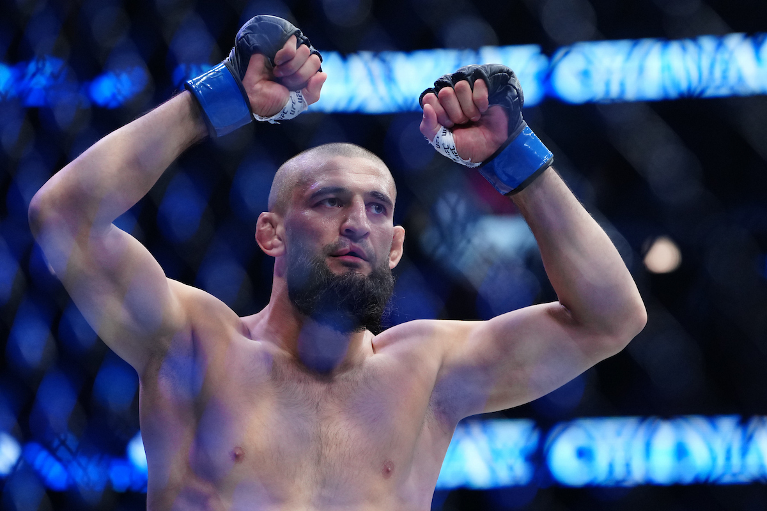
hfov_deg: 11.2
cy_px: 256
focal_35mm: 184
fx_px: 3920
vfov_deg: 7.5
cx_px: 384
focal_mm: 123
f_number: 2.8
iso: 2000
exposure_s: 1/1000
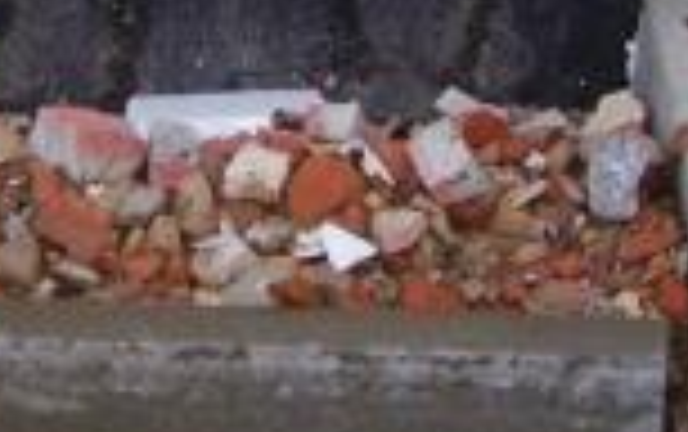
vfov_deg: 11.0
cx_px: 148
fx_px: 2215
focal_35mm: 118
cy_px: -40
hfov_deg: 17.5
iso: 80
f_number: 2.8
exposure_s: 1/60
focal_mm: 6.3
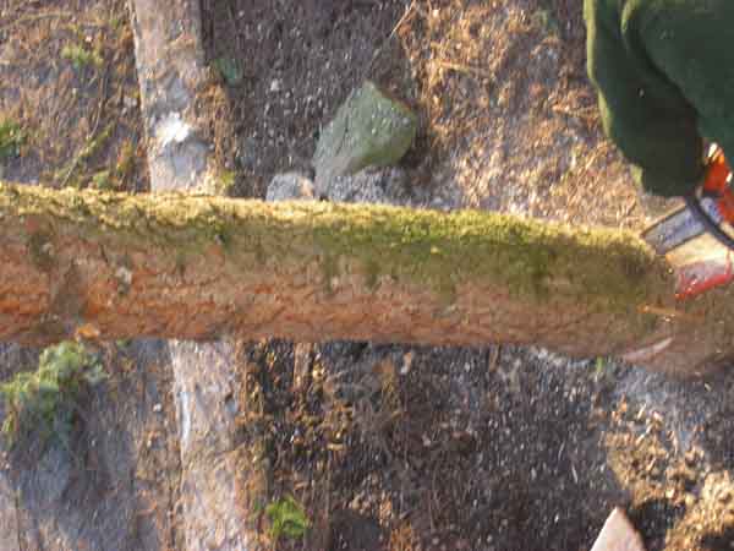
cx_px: 367
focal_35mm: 114
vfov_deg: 13.0
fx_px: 2417
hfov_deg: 17.3
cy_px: 276
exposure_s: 1/90
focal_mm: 23.4
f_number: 4.7
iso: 200
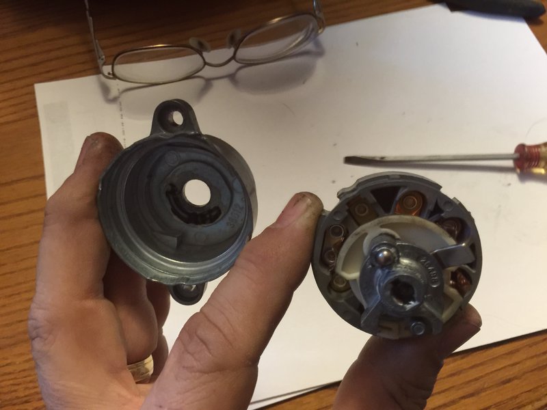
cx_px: 274
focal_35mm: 29
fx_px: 458
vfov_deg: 48.2
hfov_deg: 61.7
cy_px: 205
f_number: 2.2
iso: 125
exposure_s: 1/10
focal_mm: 4.15
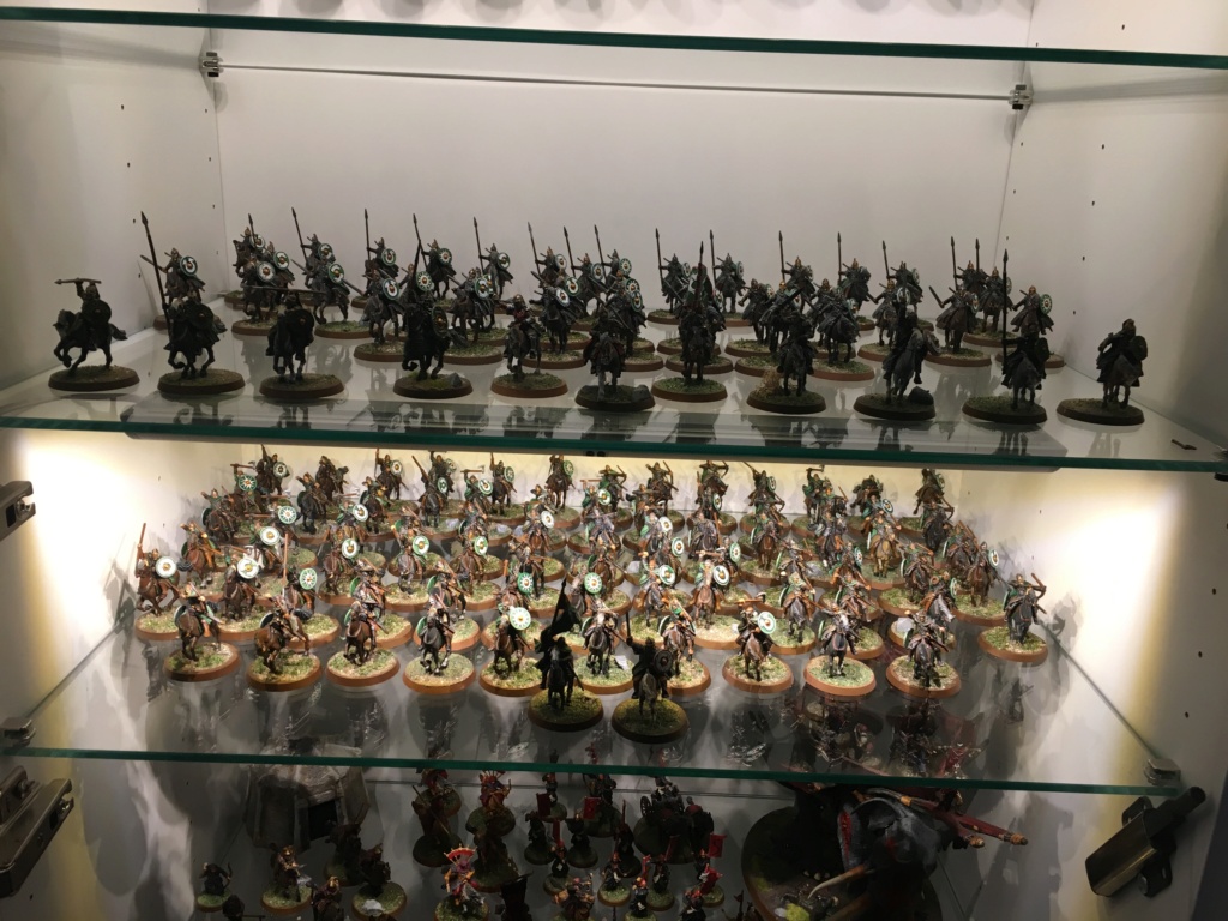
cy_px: 460
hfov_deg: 61.7
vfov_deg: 48.2
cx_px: 614
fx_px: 1029
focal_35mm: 29
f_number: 2.2
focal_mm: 4.15
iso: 64
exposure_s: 1/33
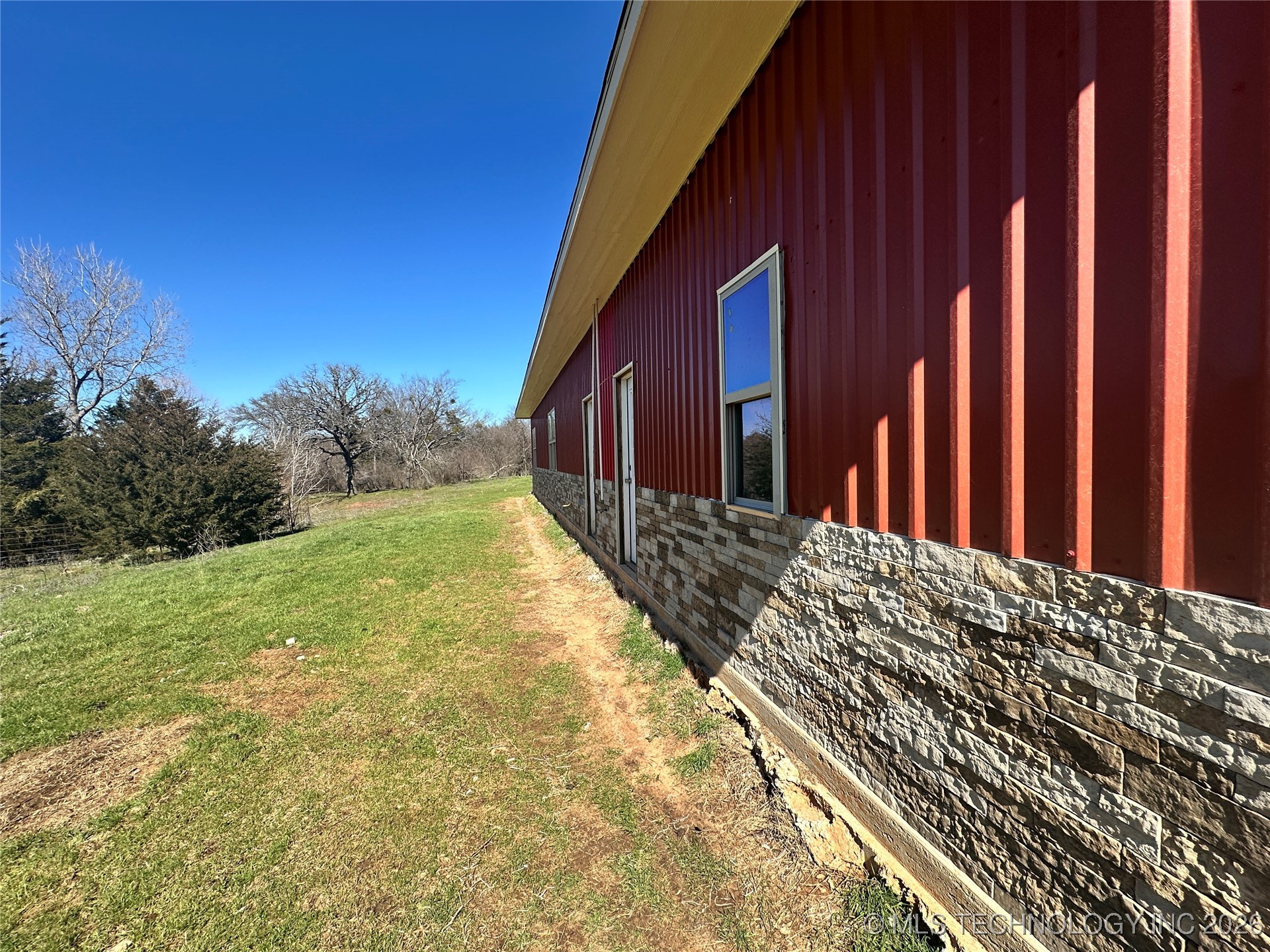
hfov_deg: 102.1
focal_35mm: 14
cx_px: 635
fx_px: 514
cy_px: 476
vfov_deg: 85.7
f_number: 2.2
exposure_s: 1/1435
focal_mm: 2.22
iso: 40
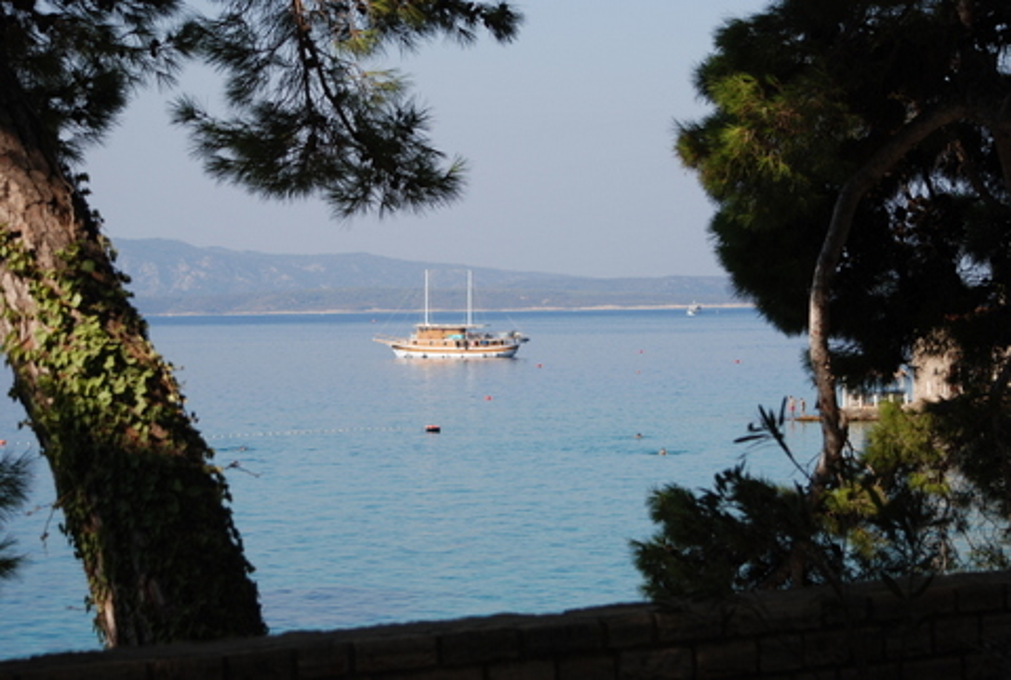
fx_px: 2873
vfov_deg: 13.5
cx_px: 506
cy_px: 340
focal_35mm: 102
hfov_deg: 20.0
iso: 110
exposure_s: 1/500
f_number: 5.6
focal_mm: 68
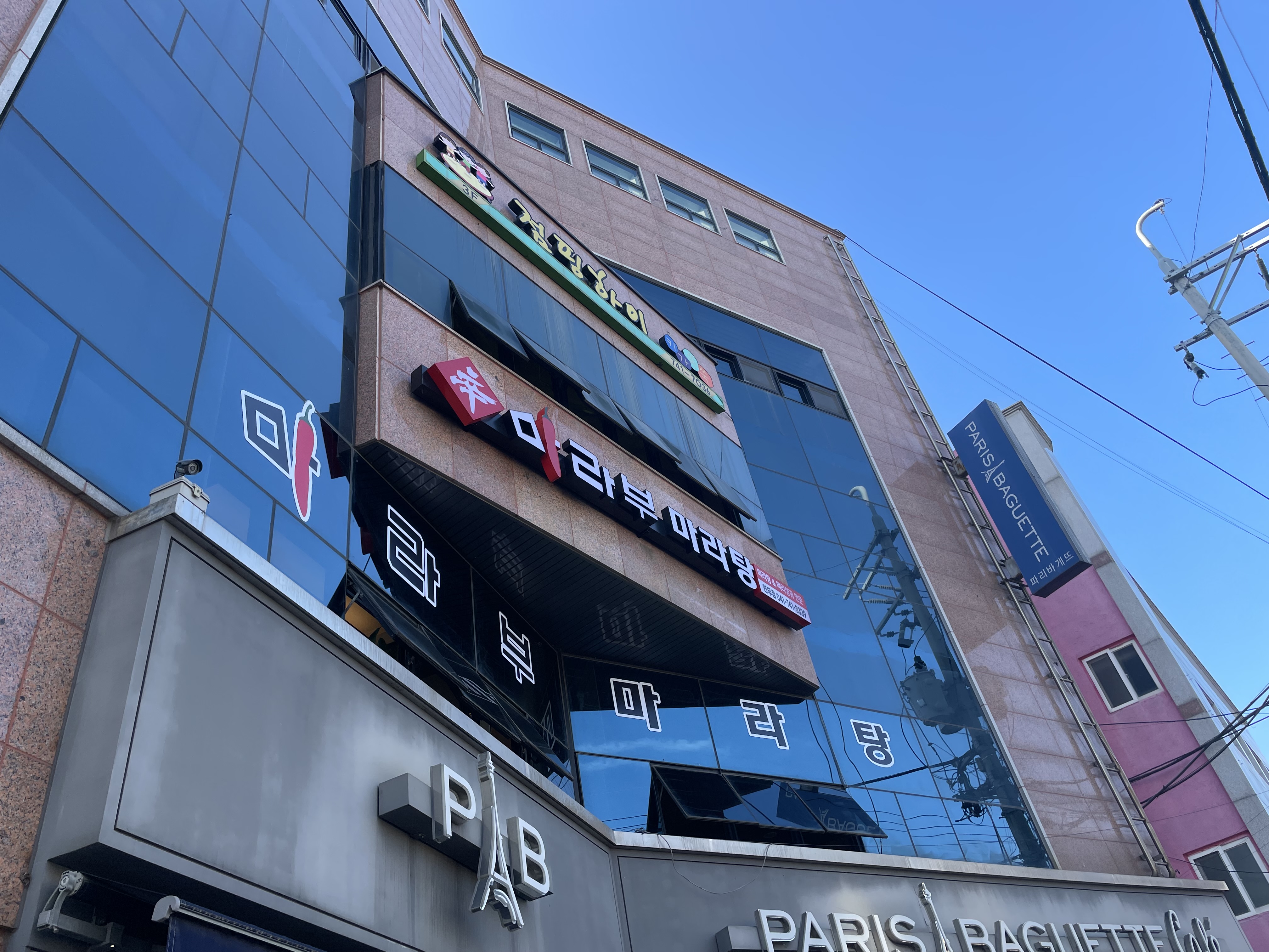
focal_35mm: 26
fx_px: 953
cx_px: 634
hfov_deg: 67.3
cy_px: 476
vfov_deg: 53.1
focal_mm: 4.2
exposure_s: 1/690
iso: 32
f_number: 1.6
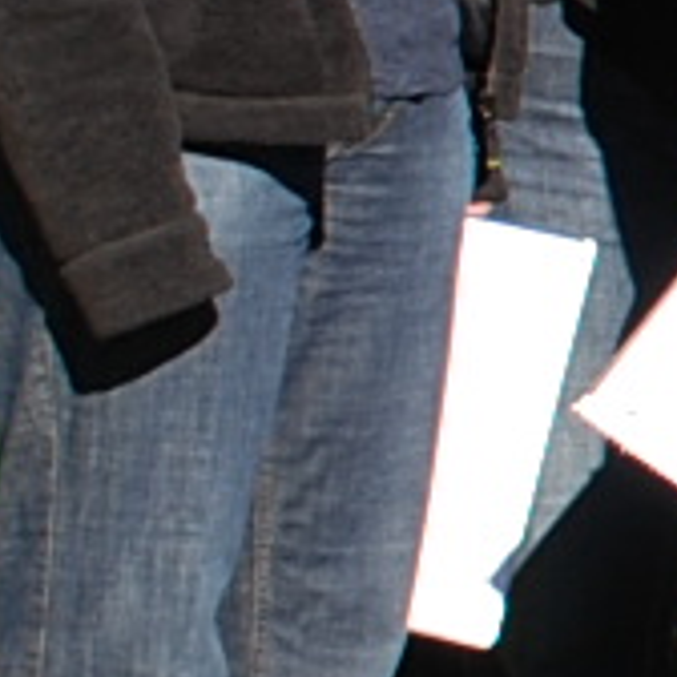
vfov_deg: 3.4
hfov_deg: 3.2
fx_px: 11415
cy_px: -89
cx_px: 3413
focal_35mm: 516
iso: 100
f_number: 7.1
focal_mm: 35
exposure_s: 1/200
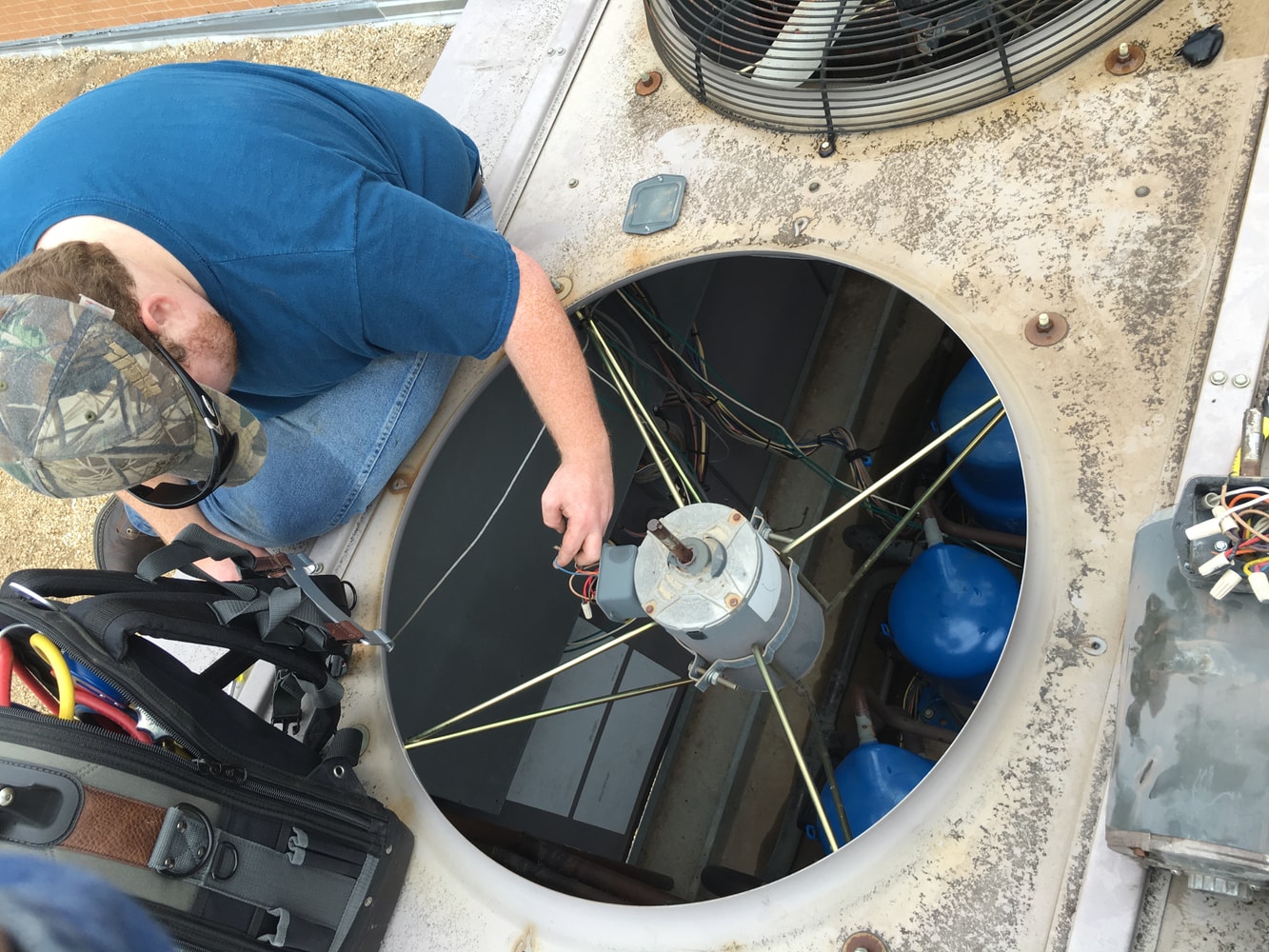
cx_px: 634
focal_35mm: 29
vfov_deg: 48.2
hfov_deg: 61.7
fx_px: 1063
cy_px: 476
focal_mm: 4.15
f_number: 2.2
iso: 25
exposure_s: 1/193
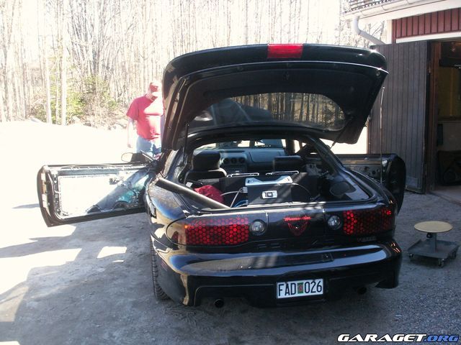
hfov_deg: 50.1
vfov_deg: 38.7
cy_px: 172
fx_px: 493
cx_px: 230
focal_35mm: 37
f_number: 7.1
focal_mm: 7.7
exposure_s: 1/40
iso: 100
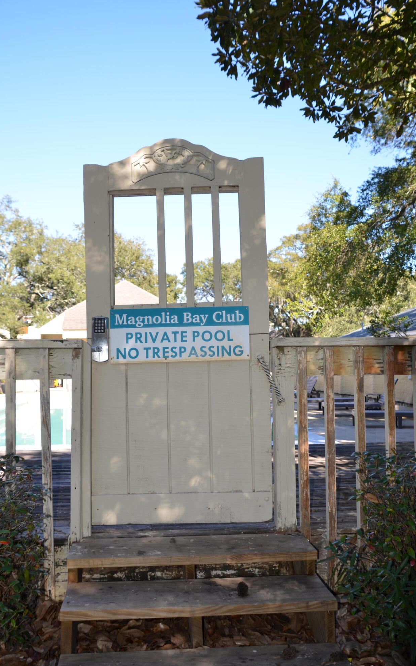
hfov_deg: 38.8
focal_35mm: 33
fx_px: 590
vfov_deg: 58.9
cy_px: 329
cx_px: 196
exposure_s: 1/250
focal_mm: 21
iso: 100
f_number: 4.5
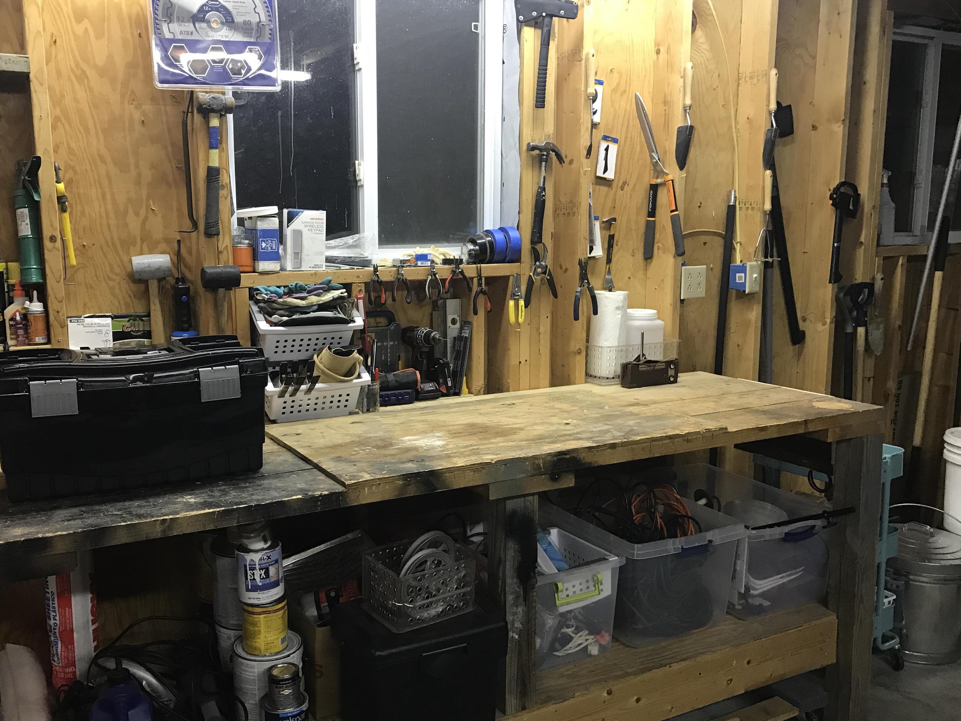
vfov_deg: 44.2
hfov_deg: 56.7
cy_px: 363
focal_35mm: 32
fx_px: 888
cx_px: 425
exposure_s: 1/17
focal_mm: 3.99
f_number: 1.8
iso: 40
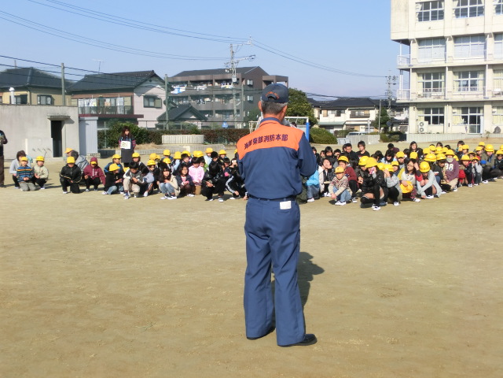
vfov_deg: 28.6
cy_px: 189
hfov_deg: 37.5
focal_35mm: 51
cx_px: 252
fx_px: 741
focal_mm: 9.09
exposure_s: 1/800
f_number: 4.4
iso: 80
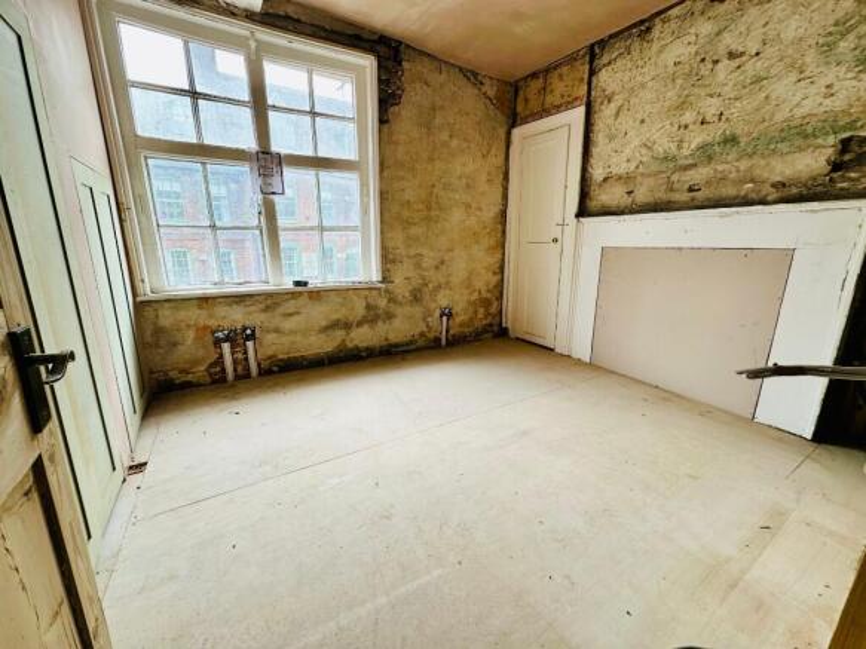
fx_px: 350
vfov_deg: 85.7
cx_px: 433
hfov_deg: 102.1
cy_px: 324
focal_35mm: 14
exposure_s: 1/99
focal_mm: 2.22
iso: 64
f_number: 2.2
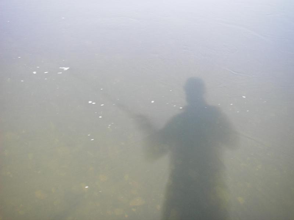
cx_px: 147
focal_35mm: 38
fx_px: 323
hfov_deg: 49.0
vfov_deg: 37.7
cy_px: 110
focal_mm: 6.3
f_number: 3.3
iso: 64
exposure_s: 1/125
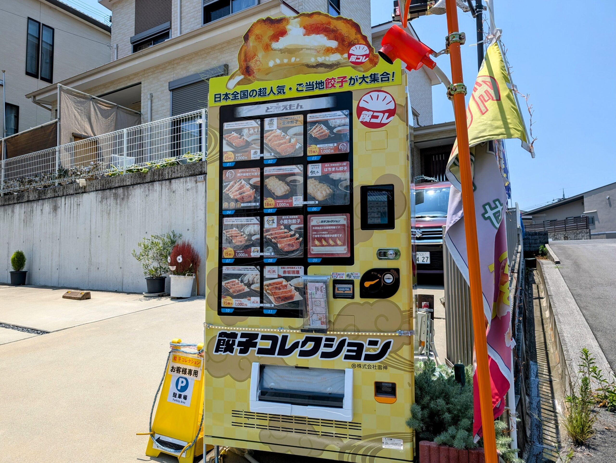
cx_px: 308
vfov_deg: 56.9
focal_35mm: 24
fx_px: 428
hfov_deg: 71.5
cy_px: 232
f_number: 1.68
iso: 17
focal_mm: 6.9
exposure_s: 1/892
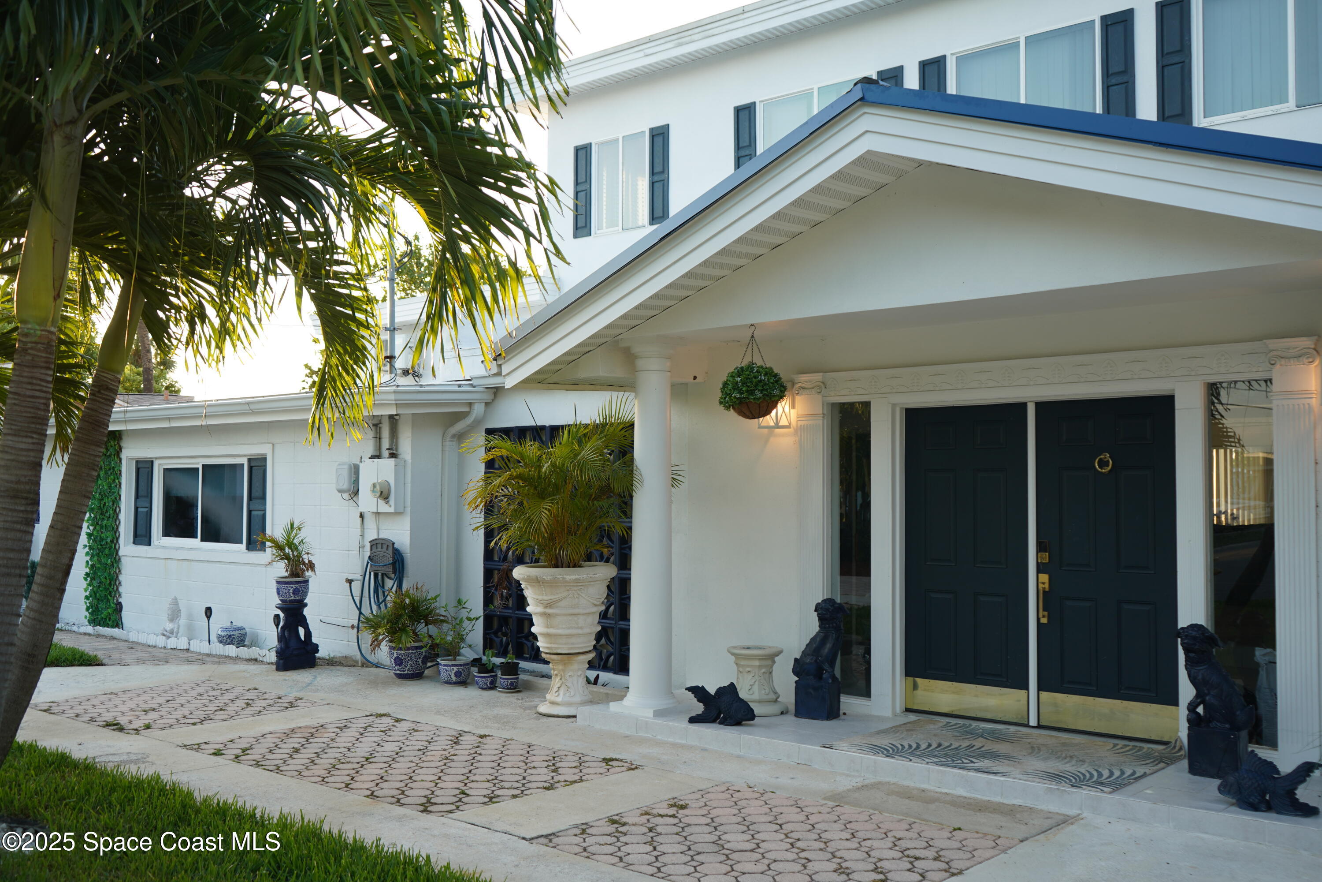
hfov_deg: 55.8
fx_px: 1248
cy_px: 441
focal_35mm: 34
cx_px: 661
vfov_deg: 38.9
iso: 160
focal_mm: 34
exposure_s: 1/160
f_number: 4
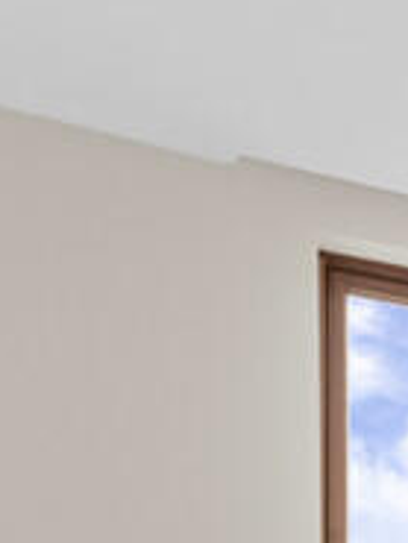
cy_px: 794
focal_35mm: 85
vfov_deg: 20.1
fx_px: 1334
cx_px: 1471
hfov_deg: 9.2
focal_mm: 16
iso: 640
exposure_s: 1/13
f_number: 8
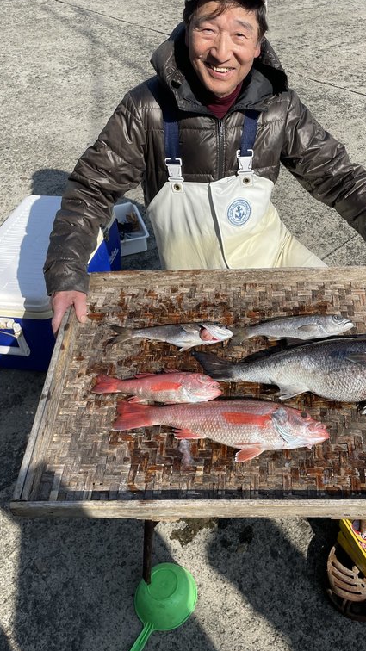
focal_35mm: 32
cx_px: 241
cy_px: 287
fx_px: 552
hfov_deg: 36.3
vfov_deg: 60.8
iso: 32
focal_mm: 4.2
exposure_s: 1/3125
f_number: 1.6
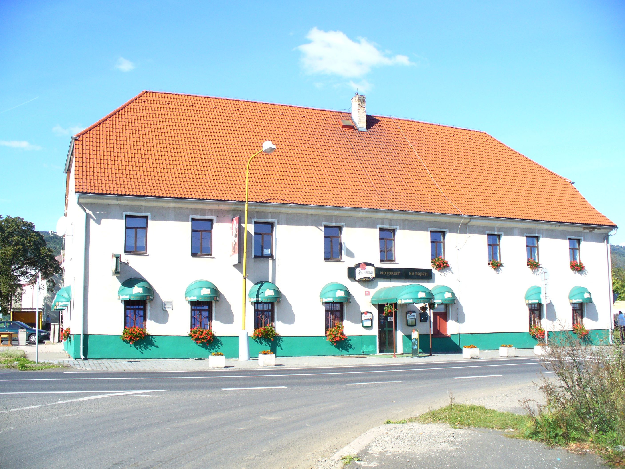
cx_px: 312
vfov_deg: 38.7
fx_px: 668
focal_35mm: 37
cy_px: 234
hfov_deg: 50.1
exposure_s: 1/125
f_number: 5.6
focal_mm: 6.1
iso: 80
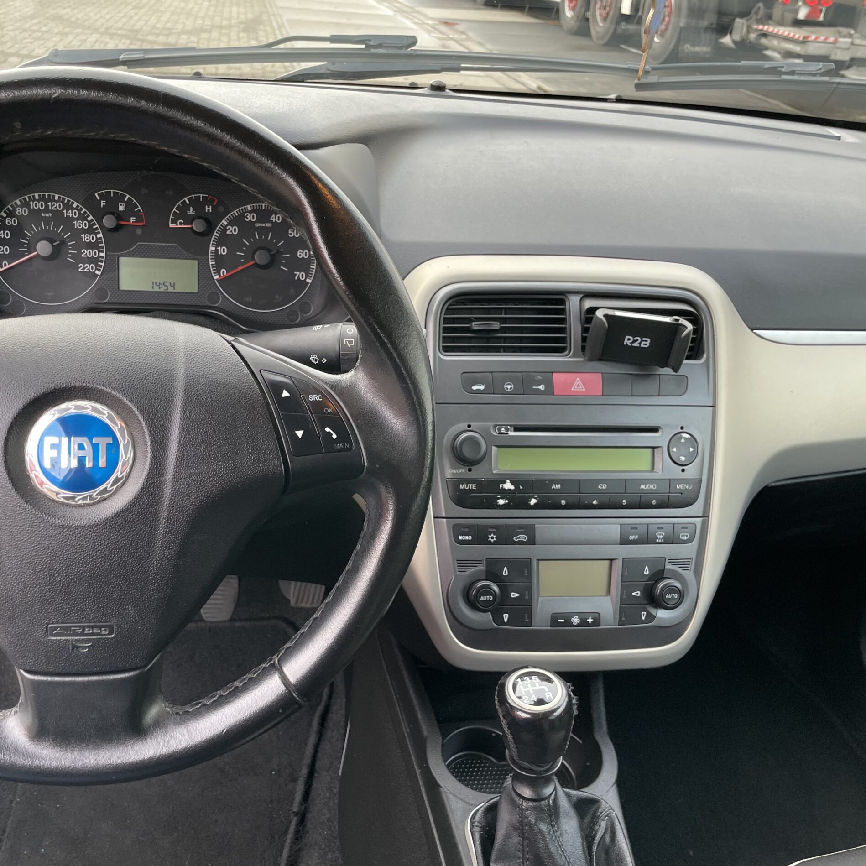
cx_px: 358
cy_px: 436
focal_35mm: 31
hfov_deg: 52.3
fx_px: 877
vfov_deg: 52.5
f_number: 1.6
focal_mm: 4.2
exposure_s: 1/121
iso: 100
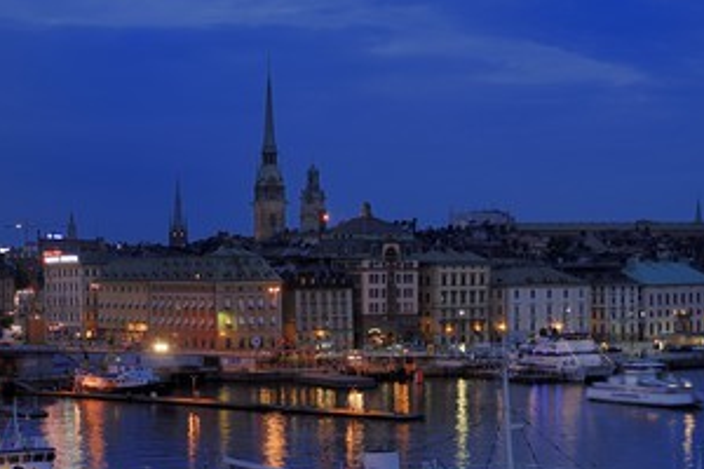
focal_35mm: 95
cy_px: 303
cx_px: 358
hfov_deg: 21.5
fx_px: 1852
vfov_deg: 14.4
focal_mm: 45
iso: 100
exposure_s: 1/2
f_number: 5
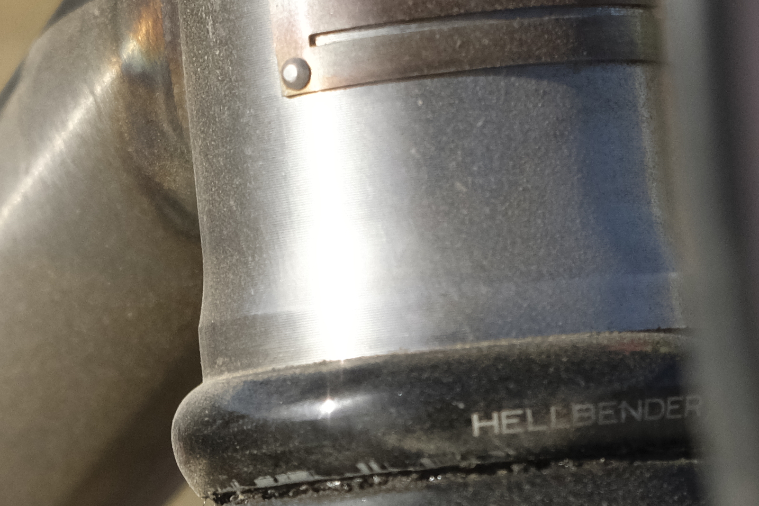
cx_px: -30
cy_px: -292
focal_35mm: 191
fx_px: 4027
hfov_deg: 10.7
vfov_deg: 7.1
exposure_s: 1/6400
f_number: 4.5
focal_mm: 34.3
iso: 1600
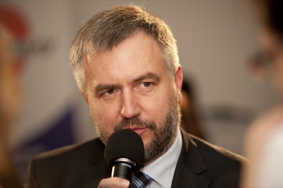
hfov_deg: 15.8
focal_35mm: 130
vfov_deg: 10.5
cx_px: 142
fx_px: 1021
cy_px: 94
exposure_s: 1/250
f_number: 2.8
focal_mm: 130
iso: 200
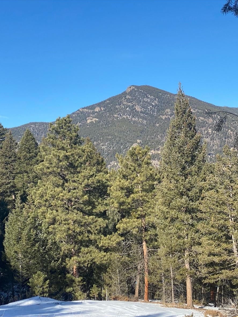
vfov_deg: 27.8
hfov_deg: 20.9
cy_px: 159
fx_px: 642
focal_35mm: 70
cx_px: 167
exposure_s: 1/1332
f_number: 2
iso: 20
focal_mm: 6
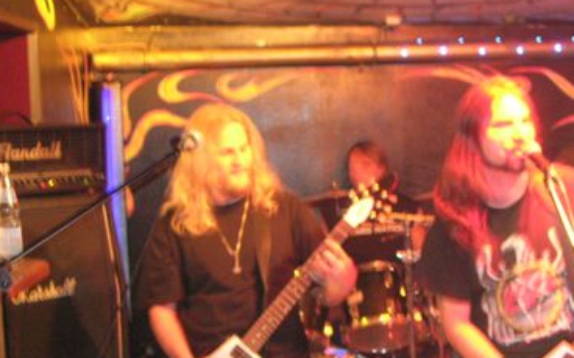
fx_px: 1095
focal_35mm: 70
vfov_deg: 18.5
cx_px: 455
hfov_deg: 28.8
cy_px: 257
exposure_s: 1/5.8
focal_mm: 7.8
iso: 200
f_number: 2.8
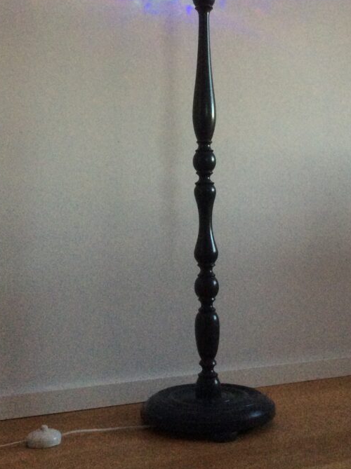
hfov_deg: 29.6
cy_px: 124
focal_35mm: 49
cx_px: 203
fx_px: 664
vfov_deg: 38.1
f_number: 2.4
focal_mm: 3.3
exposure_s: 1/25
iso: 320
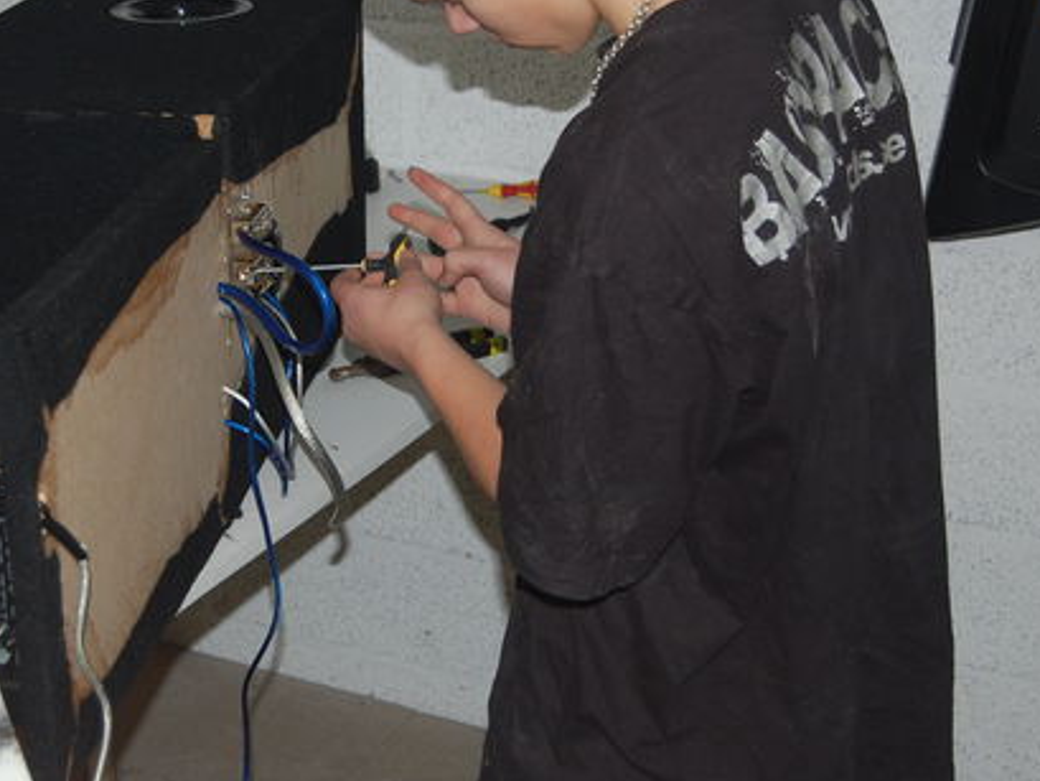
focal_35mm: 70
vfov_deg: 21.1
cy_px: 328
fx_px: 2096
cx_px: 381
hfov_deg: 27.8
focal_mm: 31
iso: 400
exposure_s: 1/60
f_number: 4.5
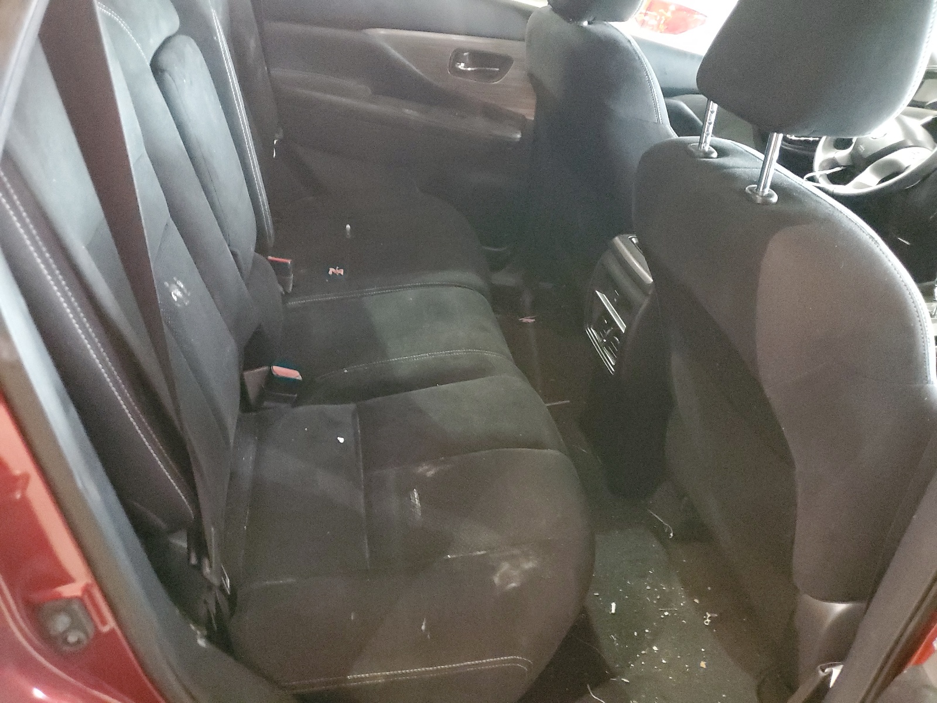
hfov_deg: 67.3
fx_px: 704
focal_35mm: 26
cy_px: 352
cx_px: 468
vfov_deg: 53.1
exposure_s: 1/15
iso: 980
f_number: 1.5
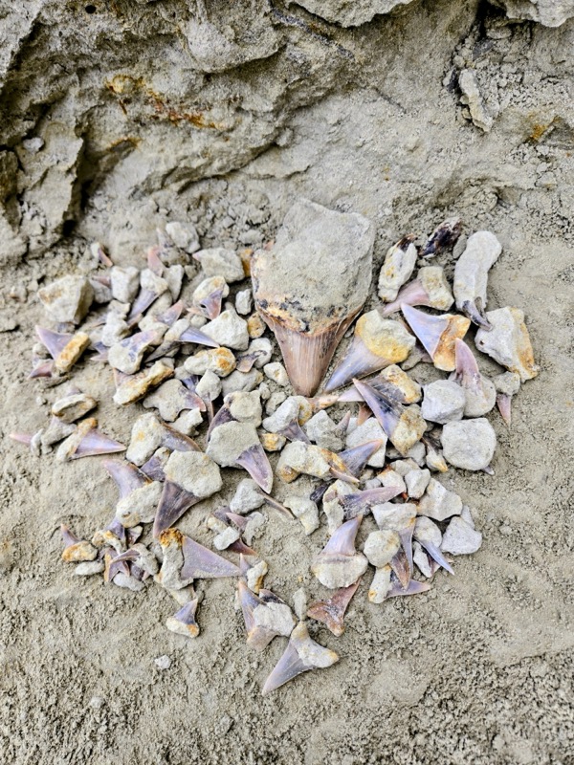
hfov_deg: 58.9
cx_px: 287
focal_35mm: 23
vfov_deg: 73.9
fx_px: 509
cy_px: 382
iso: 50
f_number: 1.8
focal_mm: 5.4
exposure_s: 1/180
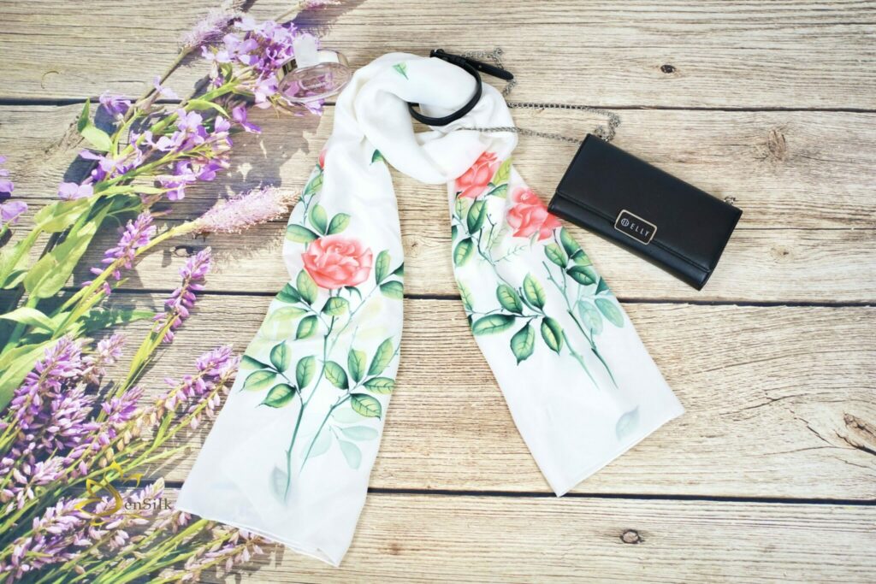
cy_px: 292
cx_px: 438
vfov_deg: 33.4
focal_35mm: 40
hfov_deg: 48.5
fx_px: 973
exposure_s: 1/400
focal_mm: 40
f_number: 2.8
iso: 400
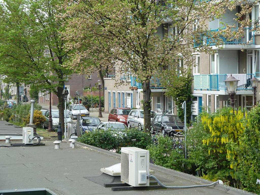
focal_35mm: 104
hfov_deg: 18.9
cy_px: 98
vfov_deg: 14.2
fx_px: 781
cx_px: 130
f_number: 4.3
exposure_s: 1/160
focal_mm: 17
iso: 80
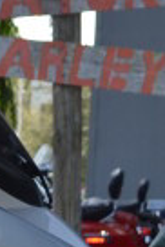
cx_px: -560
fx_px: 1810
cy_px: 507
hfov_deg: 4.6
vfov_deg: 7.5
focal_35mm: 264
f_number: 5.6
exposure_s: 1/200
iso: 100
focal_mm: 20
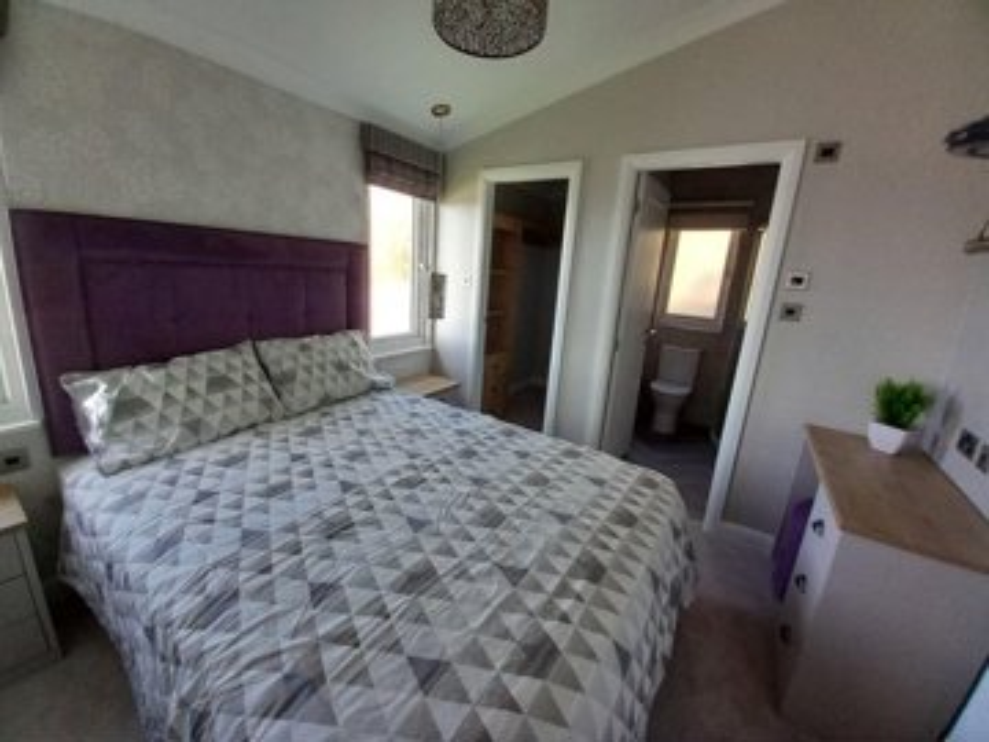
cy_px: 371
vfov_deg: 89.9
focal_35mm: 13
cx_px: 494
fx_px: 371
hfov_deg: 106.2
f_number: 2.2
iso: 160
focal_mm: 1.13
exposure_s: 1/50
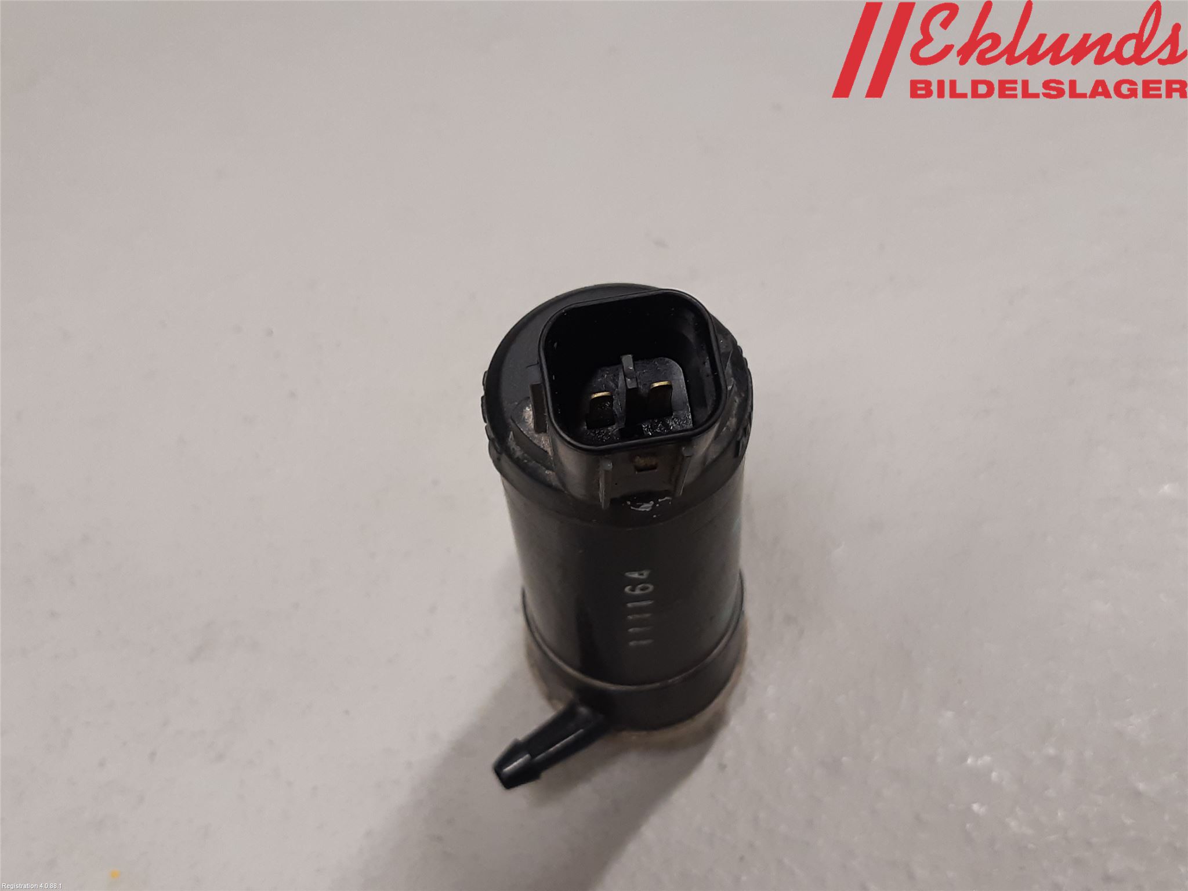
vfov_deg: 53.1
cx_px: 594
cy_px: 446
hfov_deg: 67.3
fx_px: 892
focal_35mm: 26
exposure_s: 1/50
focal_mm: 3.93
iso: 125
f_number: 1.7
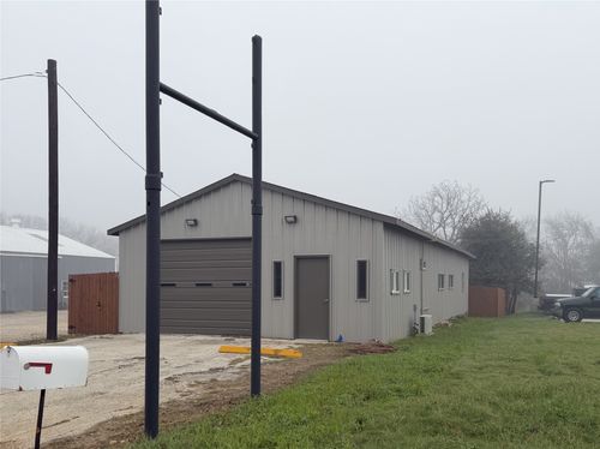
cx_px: 300
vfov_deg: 56.7
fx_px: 416
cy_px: 224
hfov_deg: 71.6
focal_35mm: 24
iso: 80
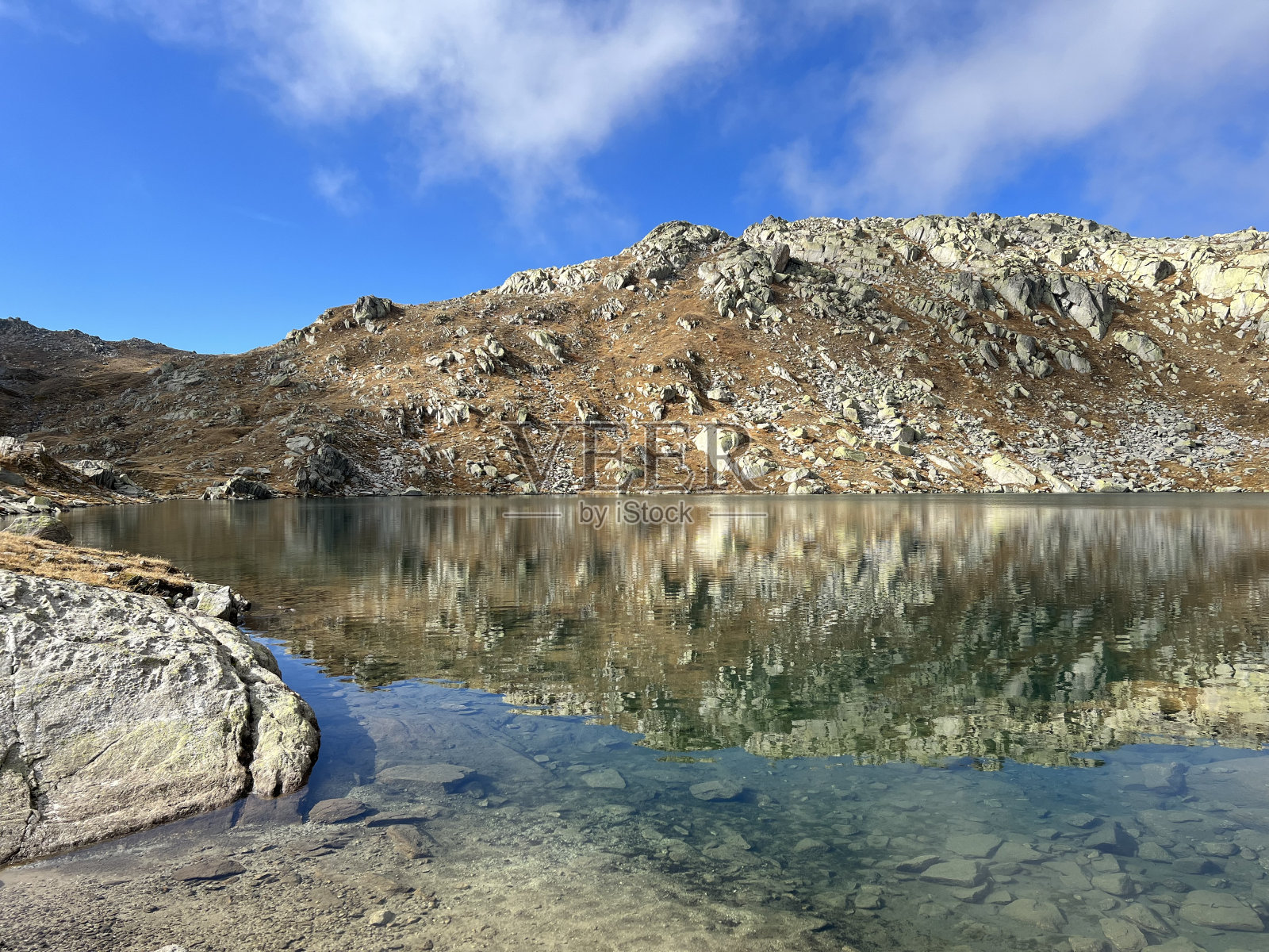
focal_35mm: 26
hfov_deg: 67.3
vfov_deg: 53.1
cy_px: 476
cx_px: 634
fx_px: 953
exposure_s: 1/3165
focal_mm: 5.7
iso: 50
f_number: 1.5
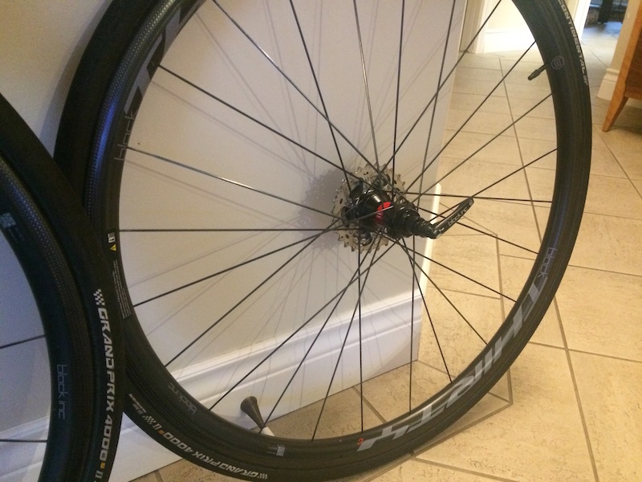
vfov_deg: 48.2
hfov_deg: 61.7
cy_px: 241
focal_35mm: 29
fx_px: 538
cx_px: 321
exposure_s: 1/15
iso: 400
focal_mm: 4.15
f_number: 2.2
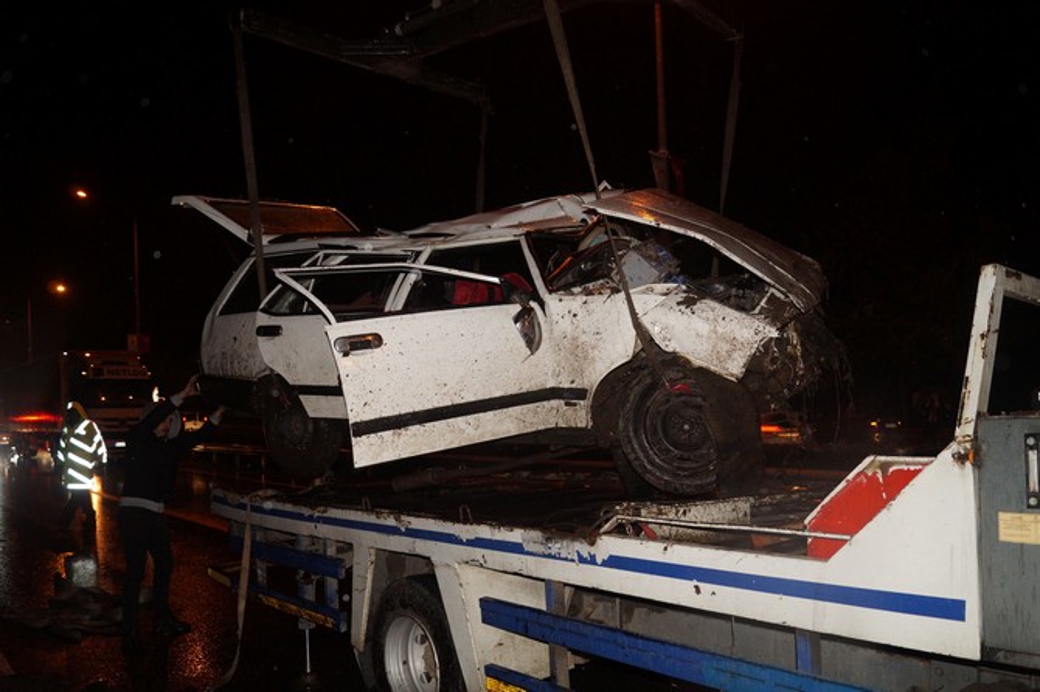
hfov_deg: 62.0
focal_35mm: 30
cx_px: 520
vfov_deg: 43.6
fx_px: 866
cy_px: 346
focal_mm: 20
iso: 800
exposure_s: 1/60
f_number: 3.5
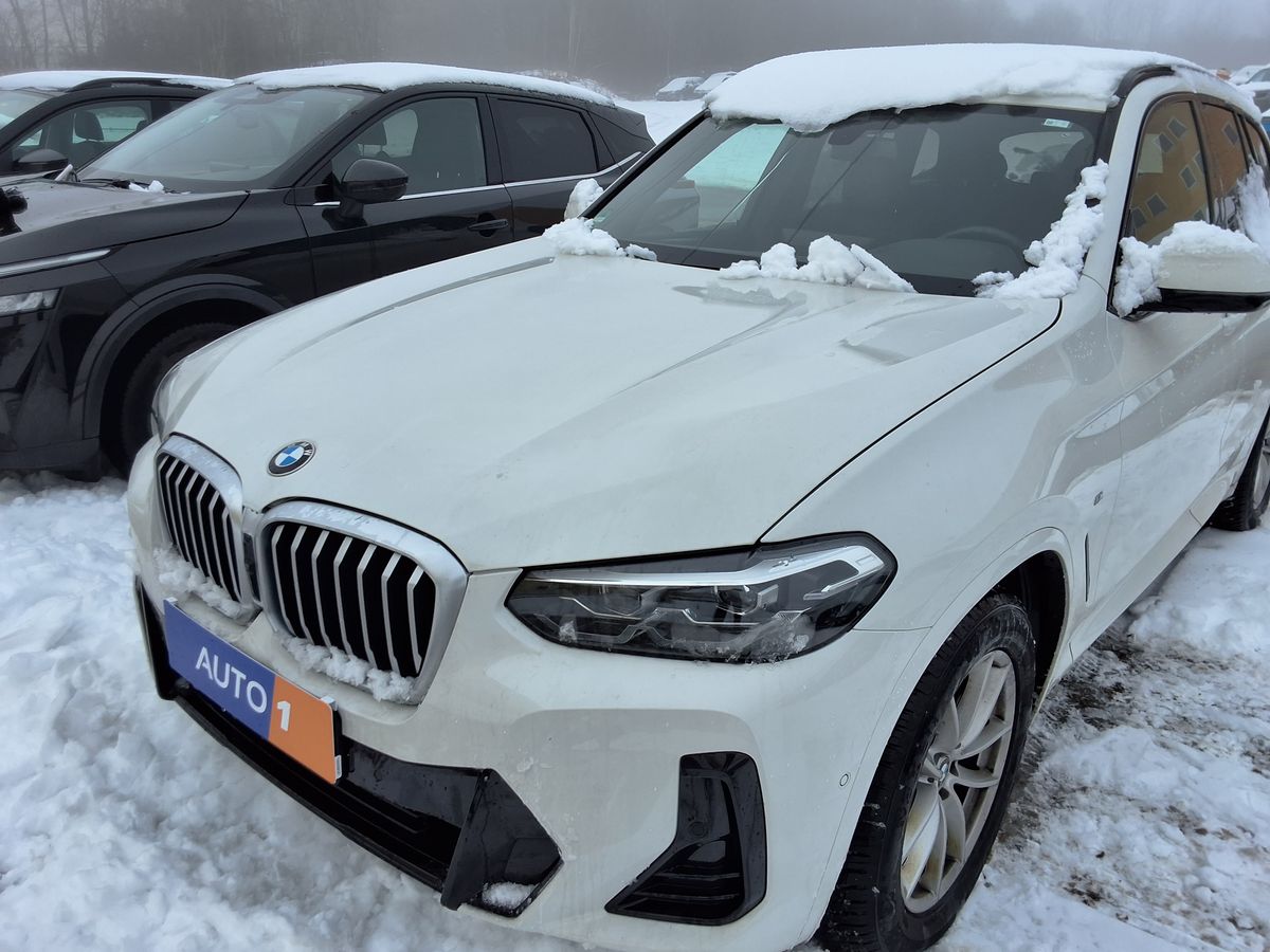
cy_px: 476
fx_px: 1027
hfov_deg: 63.4
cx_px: 635
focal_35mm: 28
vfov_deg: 49.7
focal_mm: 2.91
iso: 32
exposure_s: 1/779
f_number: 1.9
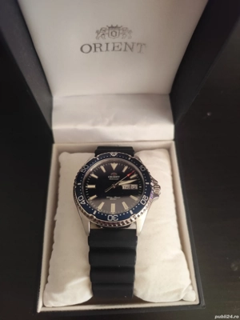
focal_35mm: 23
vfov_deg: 73.9
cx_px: 120
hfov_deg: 58.9
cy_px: 160
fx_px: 213
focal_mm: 6.14
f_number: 1.65
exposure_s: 1/33.3
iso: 1000
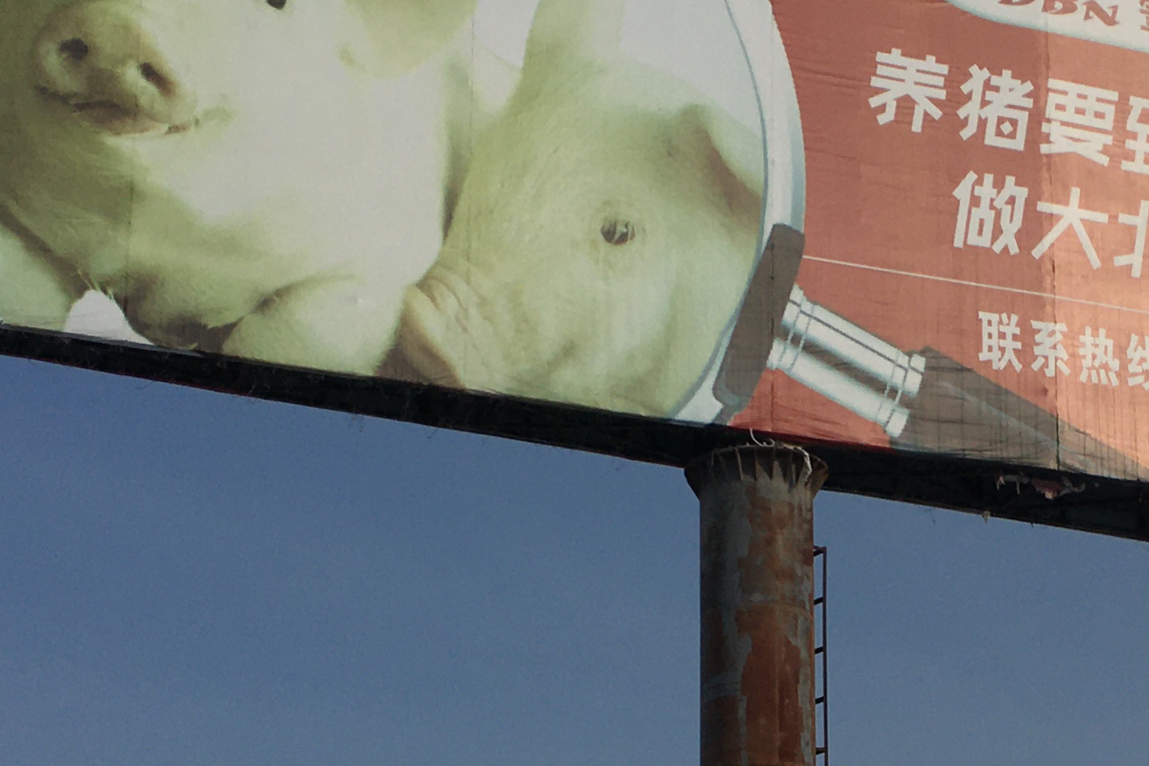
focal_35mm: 83
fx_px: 2649
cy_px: 762
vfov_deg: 16.1
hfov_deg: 24.2
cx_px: 850
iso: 25
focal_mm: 4.15
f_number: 2.2
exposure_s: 1/6410
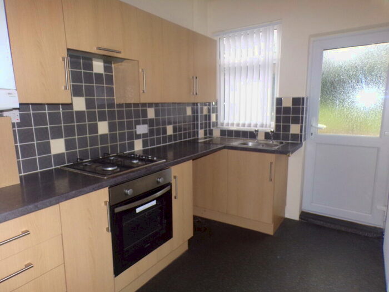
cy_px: 146
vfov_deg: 56.8
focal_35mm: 24
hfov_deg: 71.6
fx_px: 270
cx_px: 194
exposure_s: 1/34
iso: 200
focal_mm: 4.3
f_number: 3
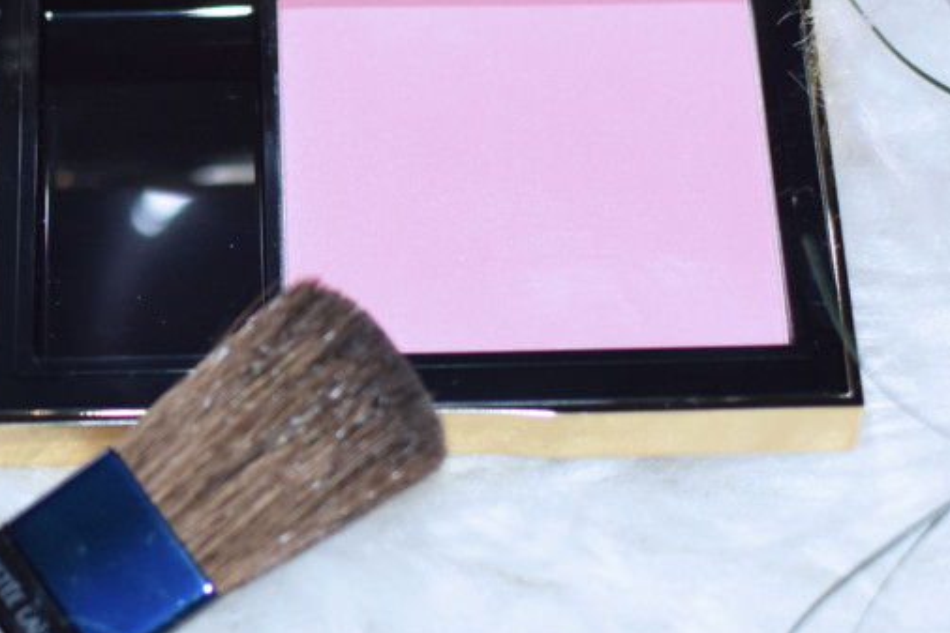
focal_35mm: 149
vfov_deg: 9.2
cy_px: 175
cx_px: 62
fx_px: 3942
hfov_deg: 13.6
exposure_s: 1/60
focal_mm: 35
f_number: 2.8
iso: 720
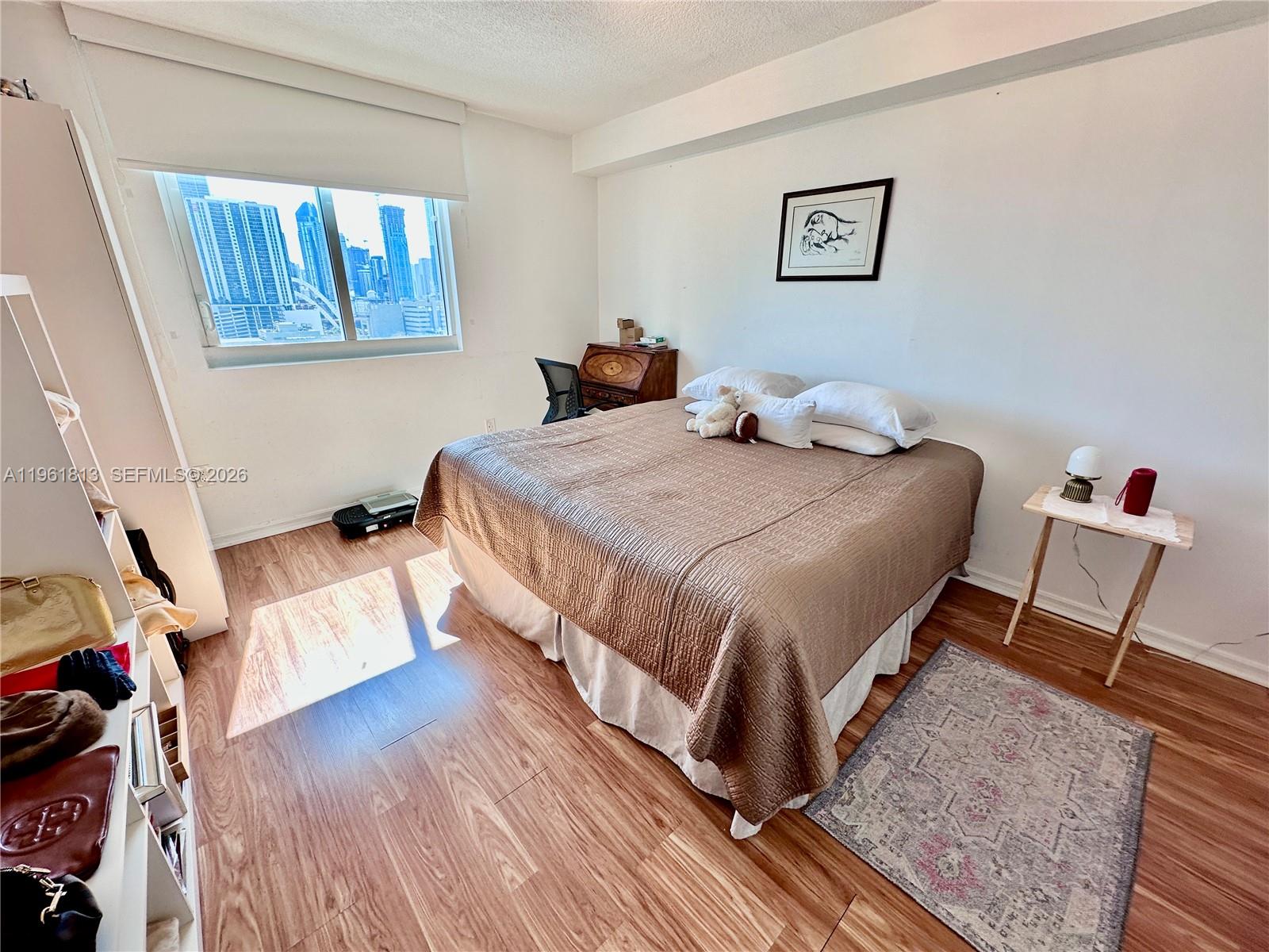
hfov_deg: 102.1
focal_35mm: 14
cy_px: 476
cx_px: 634
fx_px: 513
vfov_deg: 85.7
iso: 40
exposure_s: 1/127
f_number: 2.2
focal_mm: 2.22
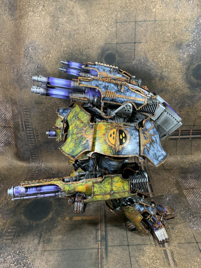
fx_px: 201
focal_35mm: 26
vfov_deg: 67.3
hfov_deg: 53.1
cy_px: 134
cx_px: 100
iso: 100
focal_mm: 4.25
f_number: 1.8
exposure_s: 1/60
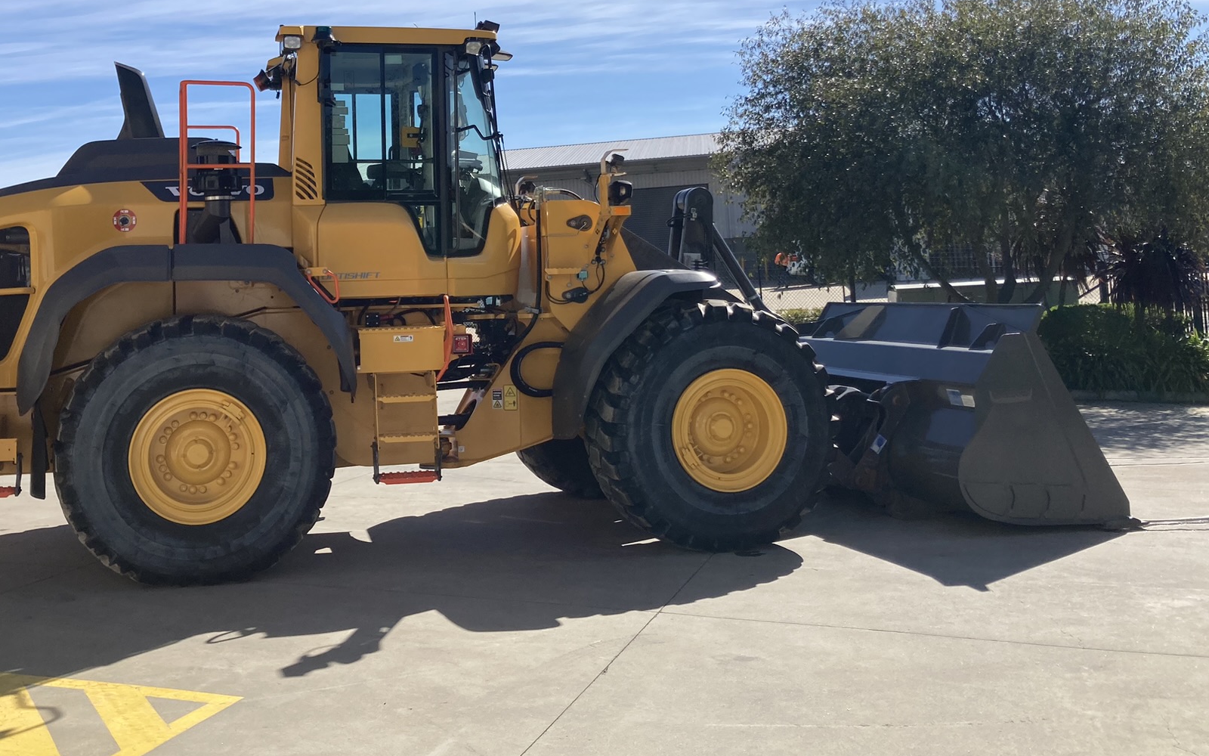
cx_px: 471
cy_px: 240
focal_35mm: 38
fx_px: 1252
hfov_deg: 51.1
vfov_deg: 33.2
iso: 20
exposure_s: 1/2525
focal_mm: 3.99
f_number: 1.8
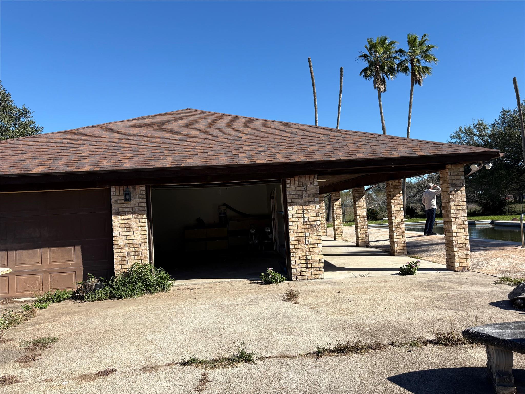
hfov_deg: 67.3
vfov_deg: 53.1
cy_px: 197
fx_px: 394
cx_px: 262
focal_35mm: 26
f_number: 1.6
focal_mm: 5.96
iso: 50
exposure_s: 1/3448
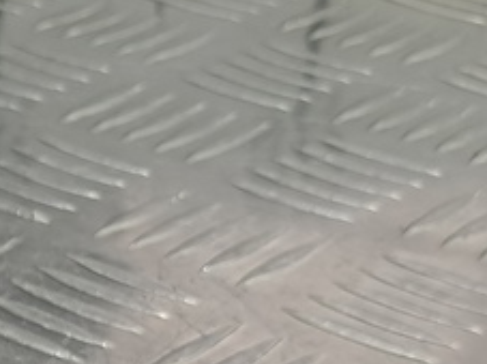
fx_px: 1715
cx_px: -335
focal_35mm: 122
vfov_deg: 11.4
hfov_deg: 14.6
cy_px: 610
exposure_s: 1/50
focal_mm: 4.11
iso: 108
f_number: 1.6
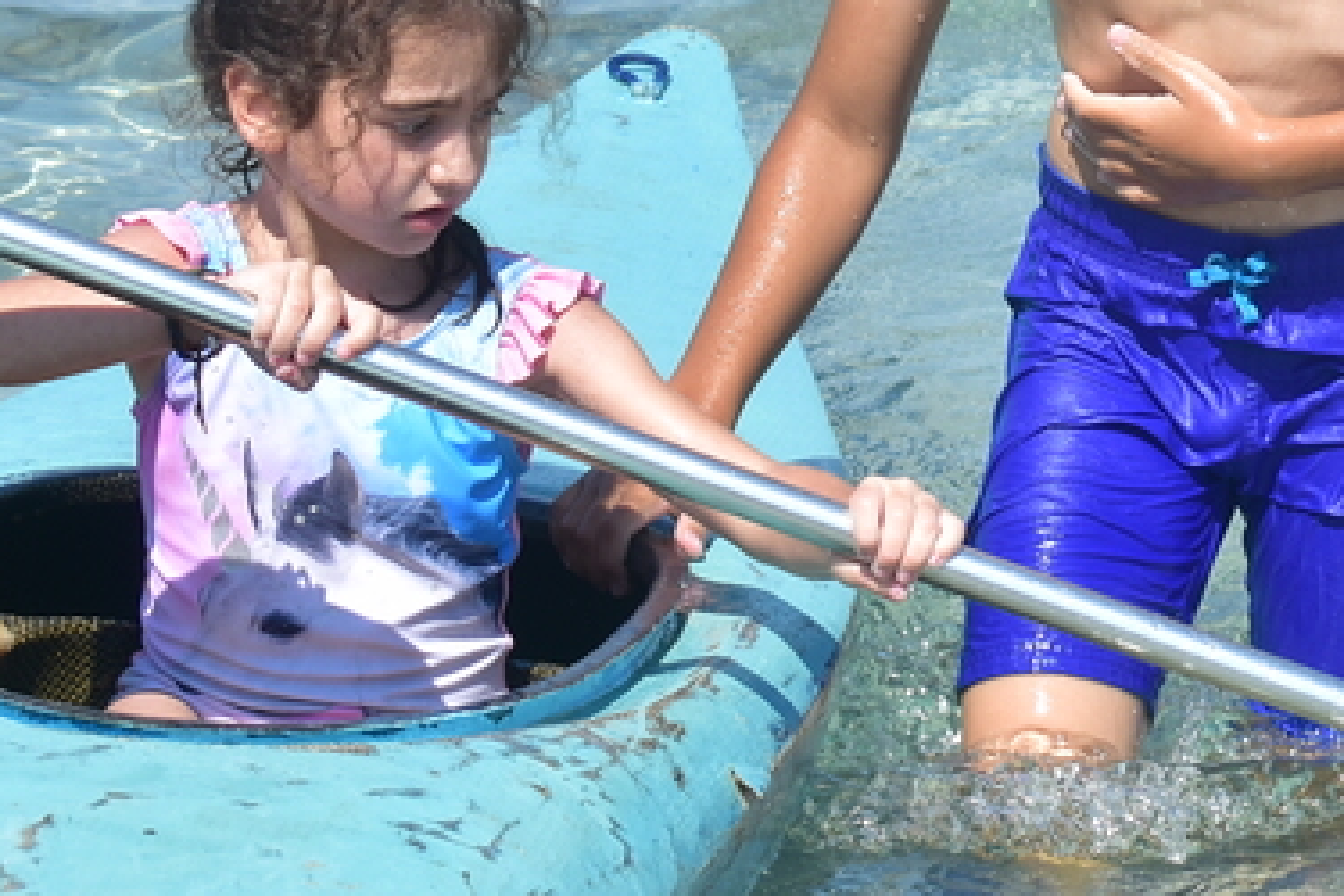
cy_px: -226
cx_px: 1337
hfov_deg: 8.3
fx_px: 9239
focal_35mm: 248
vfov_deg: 5.5
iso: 100
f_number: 5.6
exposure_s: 1/400
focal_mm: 55
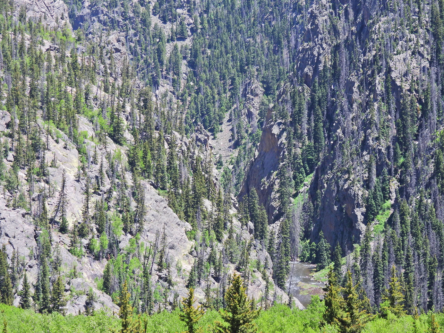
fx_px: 1475
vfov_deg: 12.9
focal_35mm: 115
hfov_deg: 17.1
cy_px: 166
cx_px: 222
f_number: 4
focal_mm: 20.5
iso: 100
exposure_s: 1/400
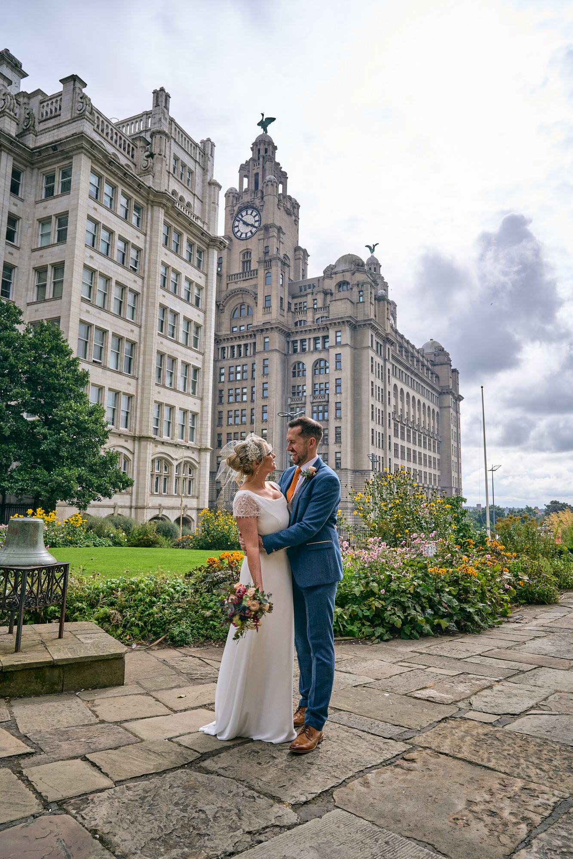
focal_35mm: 24
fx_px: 573
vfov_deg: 73.7
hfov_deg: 53.1
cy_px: 430
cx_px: 286
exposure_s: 1/400
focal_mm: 24
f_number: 7.1
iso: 125
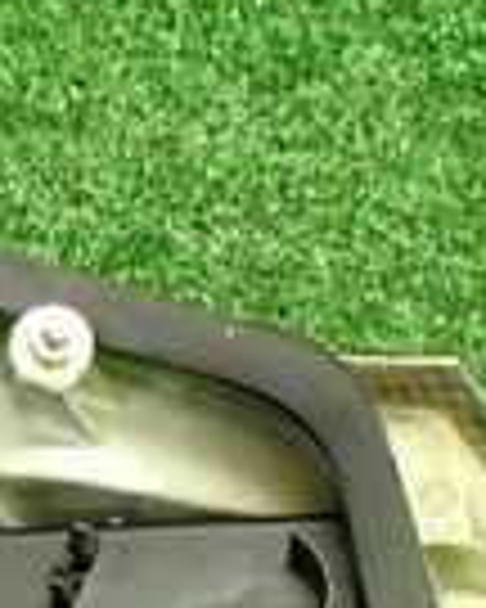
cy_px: 594
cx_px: -315
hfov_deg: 11.2
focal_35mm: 130
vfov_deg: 14.6
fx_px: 2337
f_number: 2.3
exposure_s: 1/100
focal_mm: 5.4
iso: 800
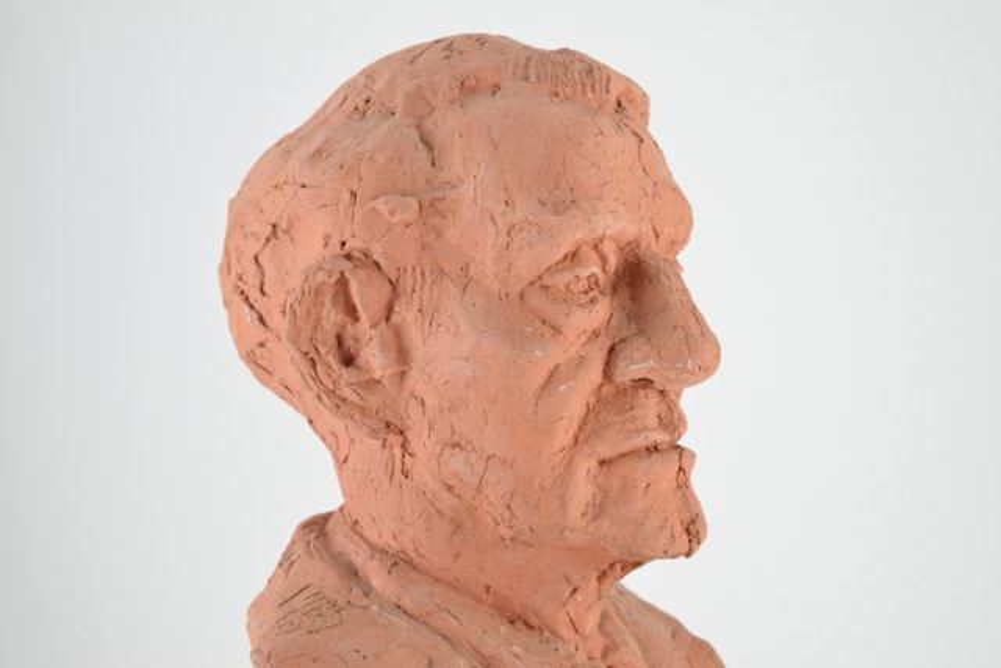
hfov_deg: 28.1
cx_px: 500
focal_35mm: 72
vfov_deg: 18.9
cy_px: 334
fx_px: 2002
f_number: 6.3
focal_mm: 48
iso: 800
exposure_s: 1/125
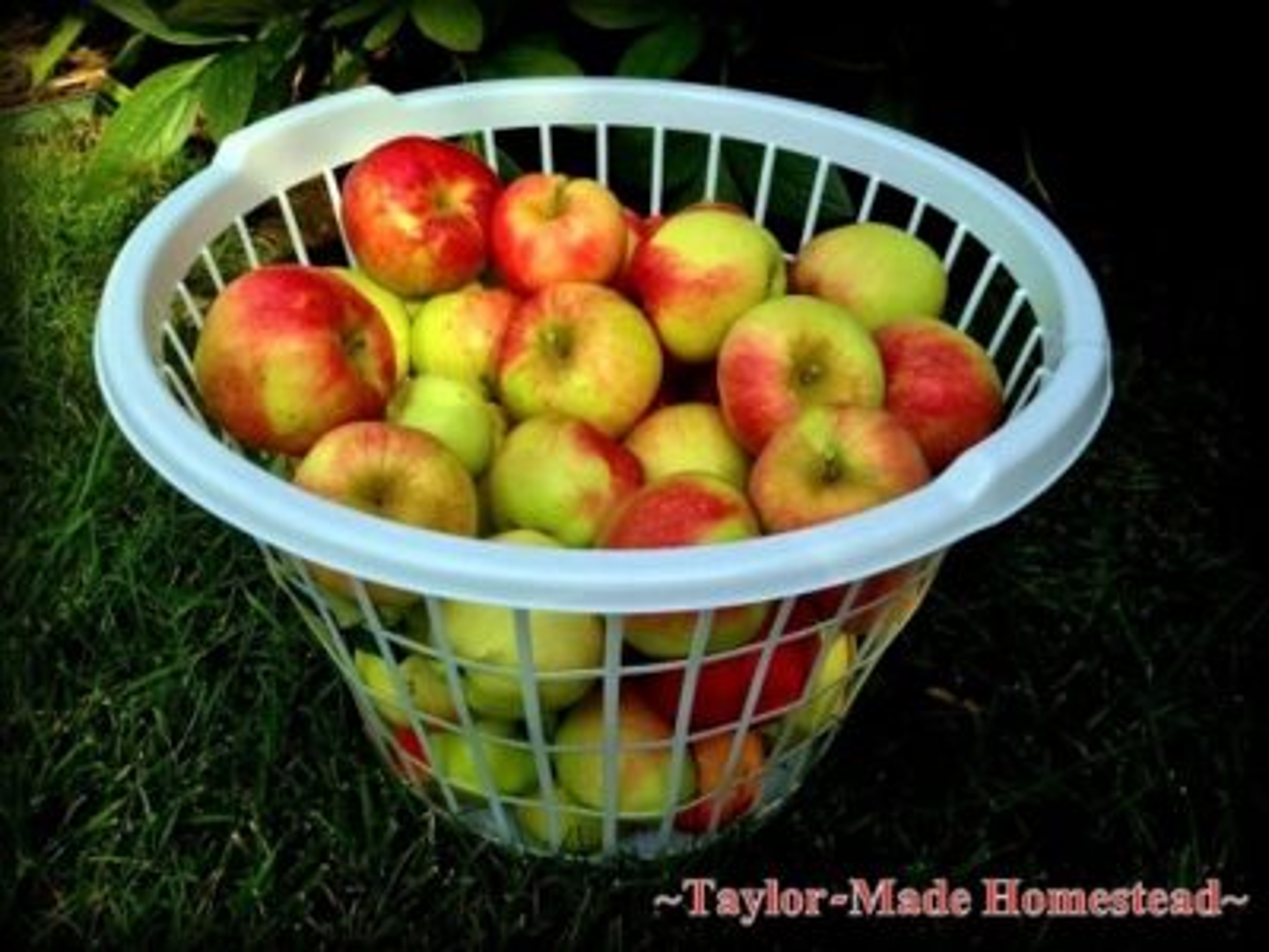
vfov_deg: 42.9
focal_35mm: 33
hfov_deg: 55.4
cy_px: 476
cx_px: 634
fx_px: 1210
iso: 50
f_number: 2.4
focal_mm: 4.12
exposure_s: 1/713
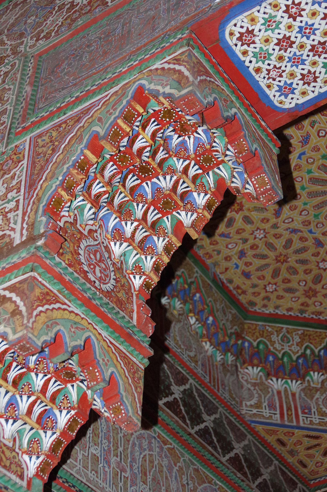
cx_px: 164
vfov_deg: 31.4
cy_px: 246
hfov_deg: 21.2
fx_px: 874
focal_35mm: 64
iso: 3200
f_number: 4.5
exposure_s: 1/100
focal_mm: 43
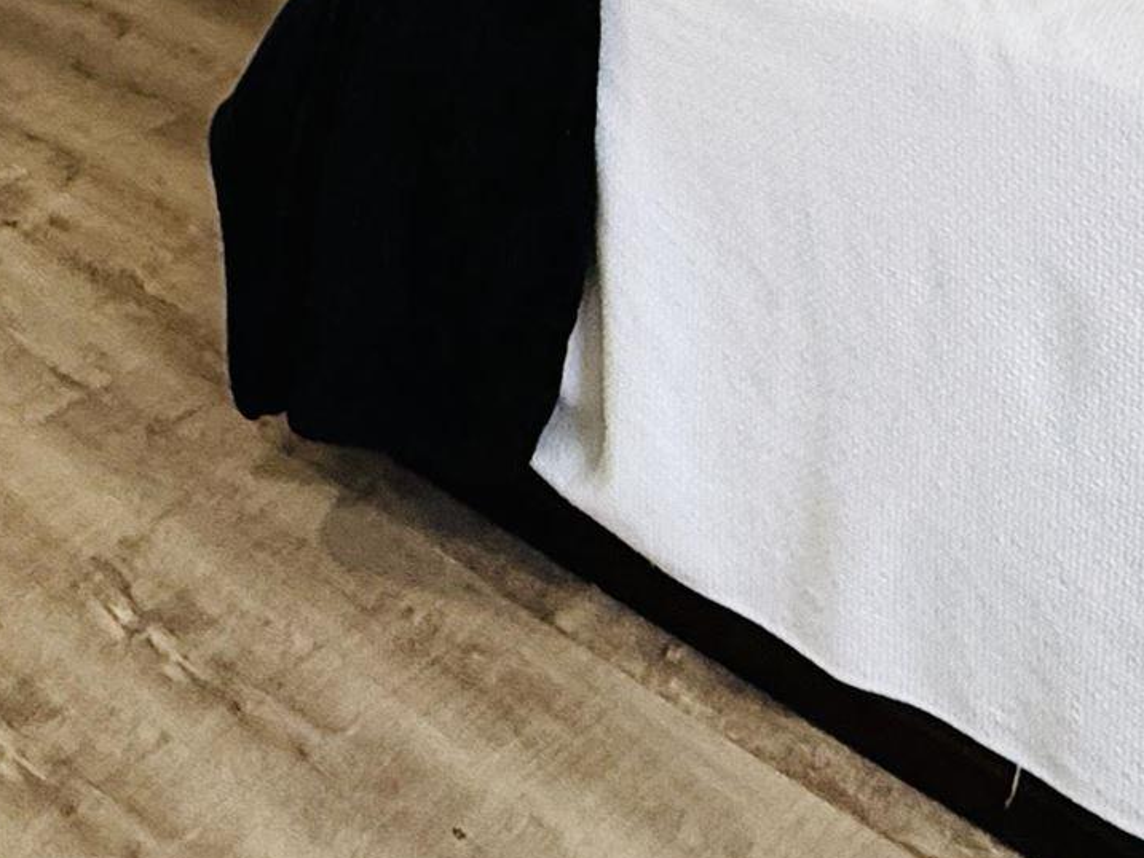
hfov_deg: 31.9
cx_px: 391
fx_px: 1983
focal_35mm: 60
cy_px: -600
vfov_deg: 19.5
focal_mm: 2.22
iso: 400
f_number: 2.2
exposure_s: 1/60
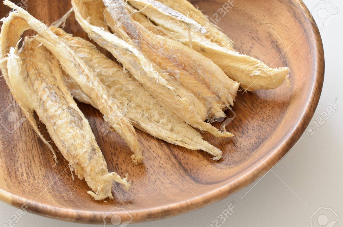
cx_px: 167
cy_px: 106
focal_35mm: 64
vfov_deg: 21.1
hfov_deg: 31.5
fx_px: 608
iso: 100
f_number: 11
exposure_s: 1/1.25
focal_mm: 40
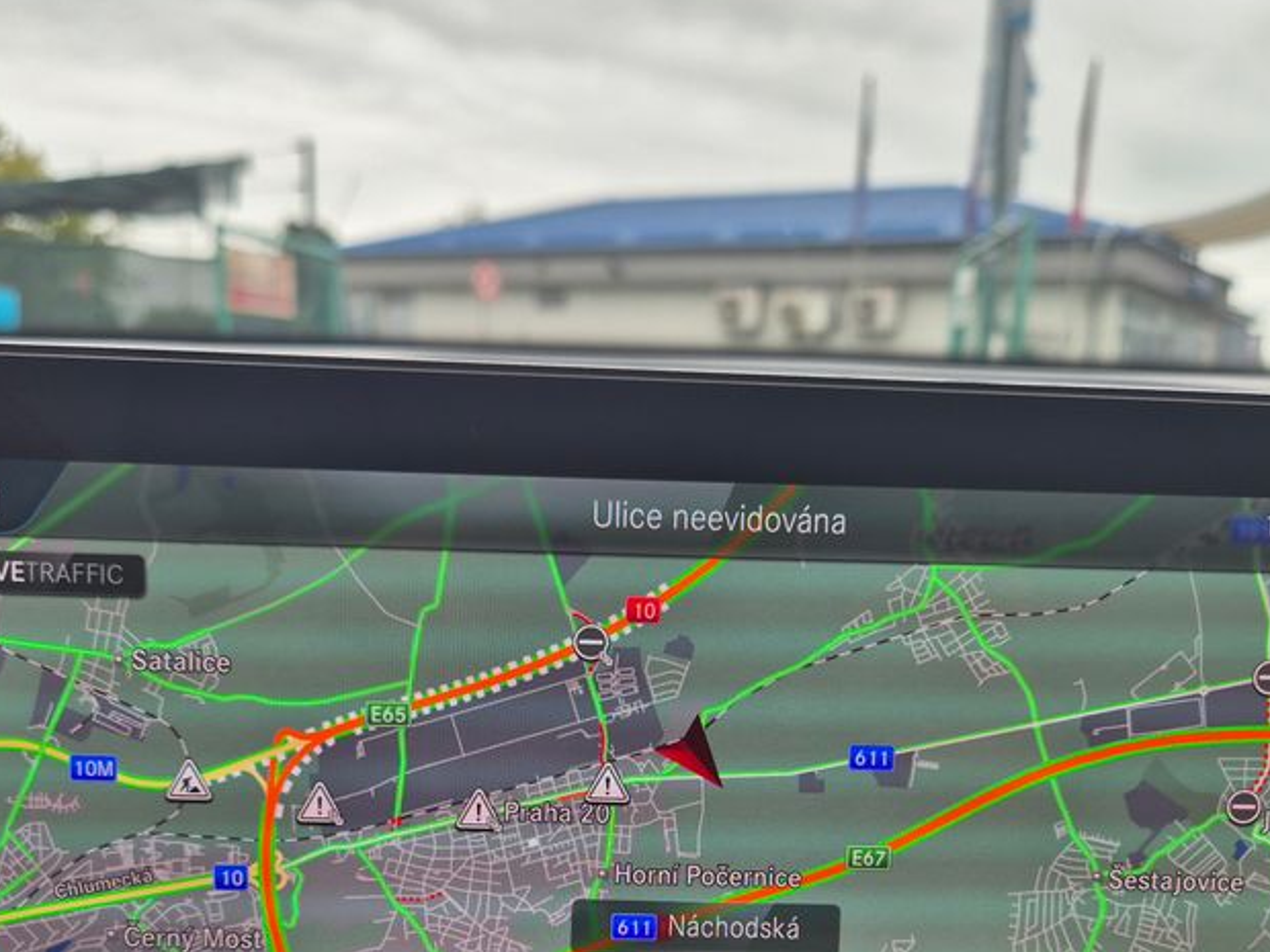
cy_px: 727
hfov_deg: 49.0
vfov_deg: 36.7
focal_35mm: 38
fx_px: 1394
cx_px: 664
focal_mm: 5.4
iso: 25
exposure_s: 1/483
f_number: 1.8
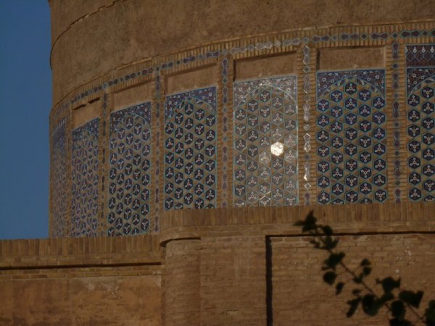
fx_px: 3129
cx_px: 218
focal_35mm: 249
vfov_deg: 6.0
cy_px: 163
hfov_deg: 8.0
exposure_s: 1/1000
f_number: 5.6
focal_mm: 44.5
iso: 125
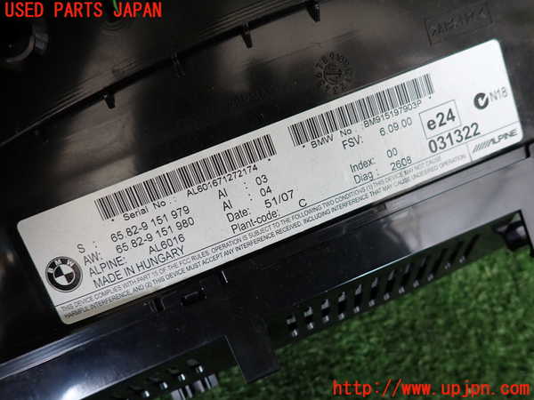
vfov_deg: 54.9
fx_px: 386
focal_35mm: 25
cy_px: 200
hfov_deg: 69.4
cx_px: 267
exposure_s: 1/60
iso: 125
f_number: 2
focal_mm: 4.5
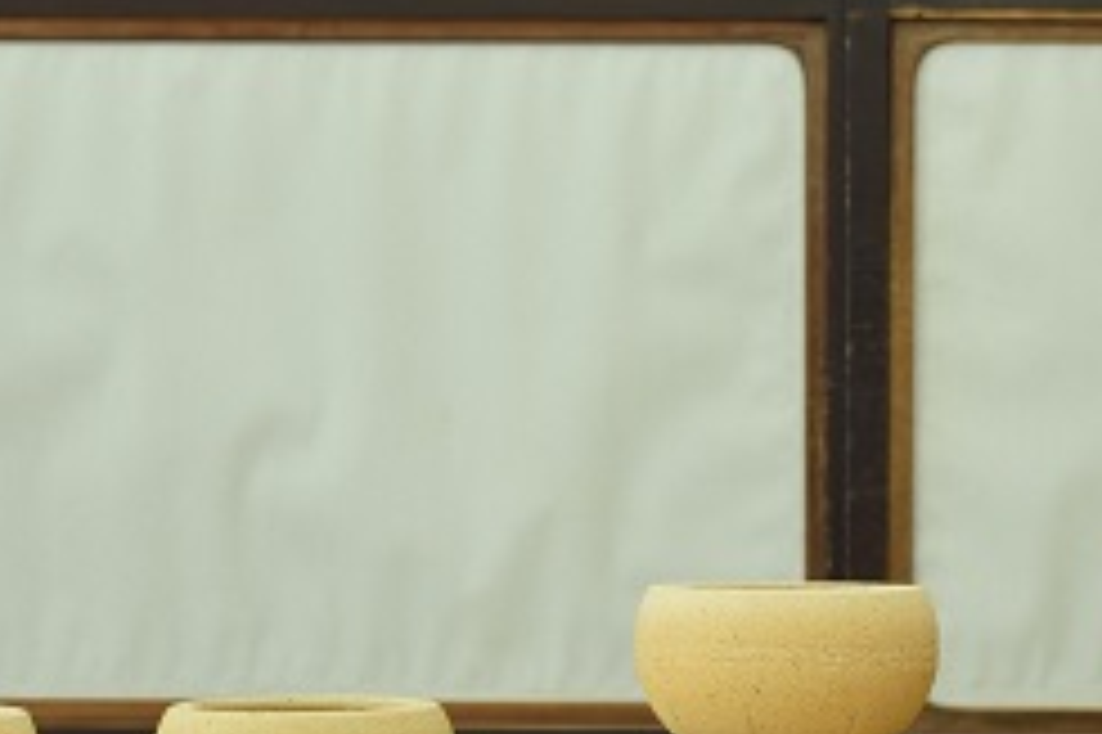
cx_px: 688
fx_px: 5054
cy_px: 495
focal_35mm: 165
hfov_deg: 12.4
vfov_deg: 8.3
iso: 200
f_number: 5.6
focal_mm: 45
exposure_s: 1/6
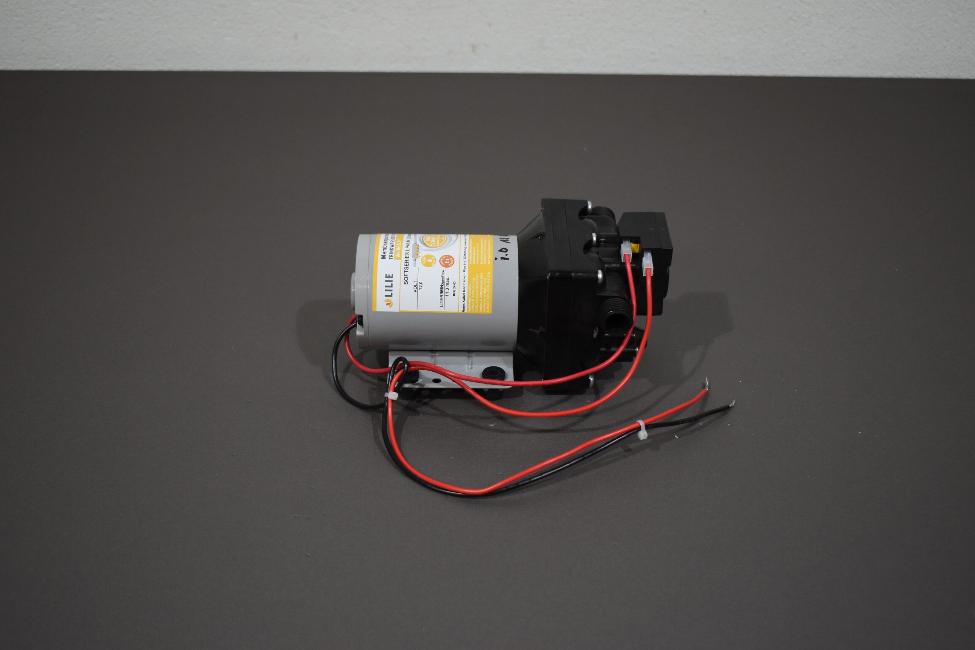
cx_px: 488
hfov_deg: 43.6
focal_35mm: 45
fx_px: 1219
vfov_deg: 29.9
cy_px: 325
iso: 800
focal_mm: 30
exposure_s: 1/250
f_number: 4.2
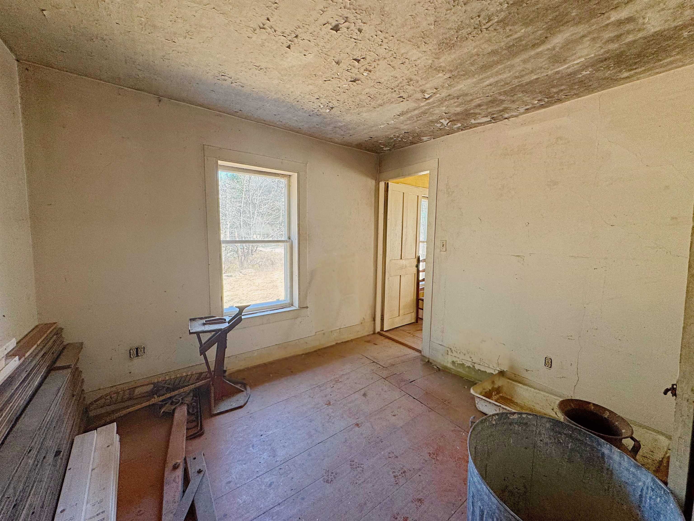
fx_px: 281
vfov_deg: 85.7
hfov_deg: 102.1
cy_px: 260
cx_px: 347
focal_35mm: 14
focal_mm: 2.22
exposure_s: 1/99
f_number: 2.2
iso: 100
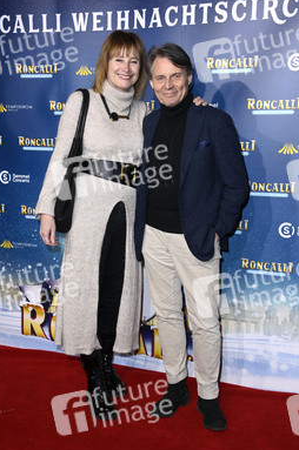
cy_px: 231
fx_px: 575
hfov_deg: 29.1
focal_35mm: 46
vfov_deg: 42.8
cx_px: 146
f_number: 5.6
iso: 1250
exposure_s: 1/250
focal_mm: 44
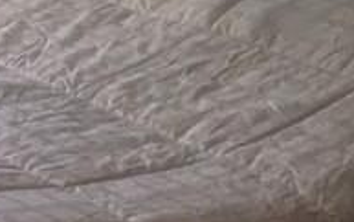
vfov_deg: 7.5
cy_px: -328
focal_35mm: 163
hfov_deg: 10.6
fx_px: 1574
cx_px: -552
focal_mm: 4.15
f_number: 2.2
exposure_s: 1/172
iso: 32
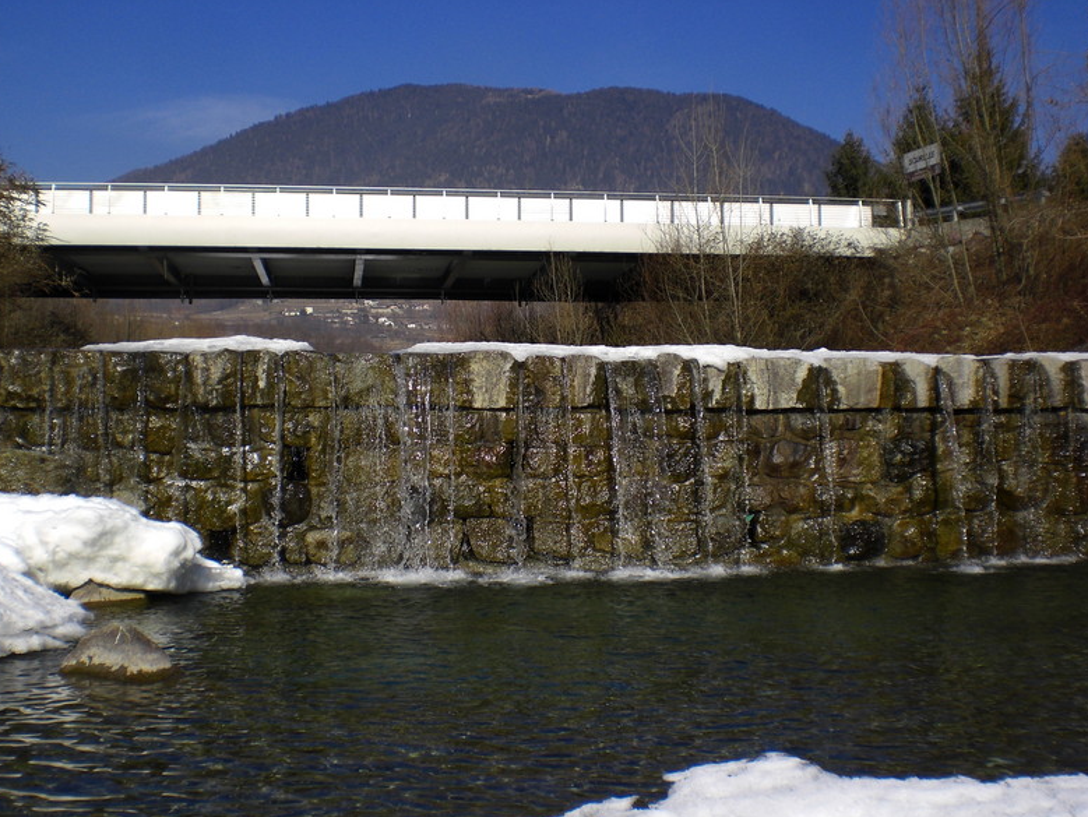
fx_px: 1226
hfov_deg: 47.8
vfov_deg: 36.8
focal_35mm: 39
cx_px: 538
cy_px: 415
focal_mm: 6.3
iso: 50
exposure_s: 1/800
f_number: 4.4
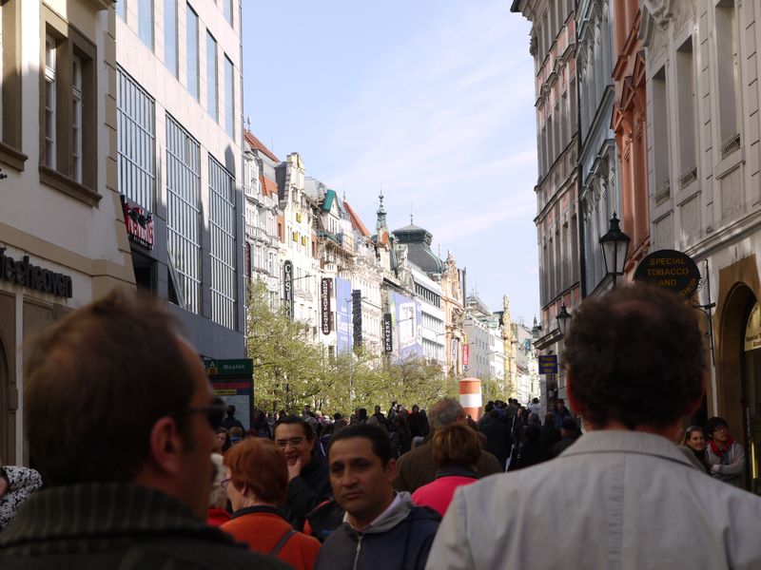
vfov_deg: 16.4
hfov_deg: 21.8
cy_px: 285
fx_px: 1979
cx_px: 380
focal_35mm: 90
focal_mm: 45
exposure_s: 1/200
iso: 100
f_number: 7.1
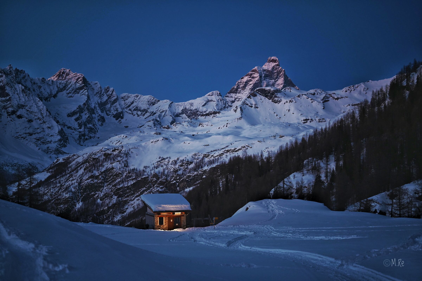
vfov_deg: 27.0
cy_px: 140
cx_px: 211
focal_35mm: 50
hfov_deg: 39.6
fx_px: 586
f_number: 1.8
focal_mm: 50
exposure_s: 1/60
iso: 360
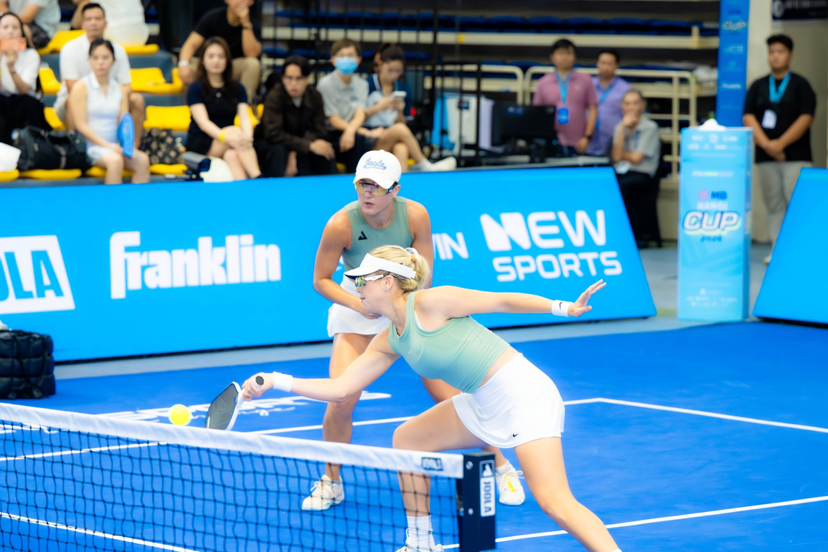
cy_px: 276
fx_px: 3380
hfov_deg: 14.0
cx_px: 414
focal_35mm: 147
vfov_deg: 9.3
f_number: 3.2
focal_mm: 98
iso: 5000
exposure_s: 1/500
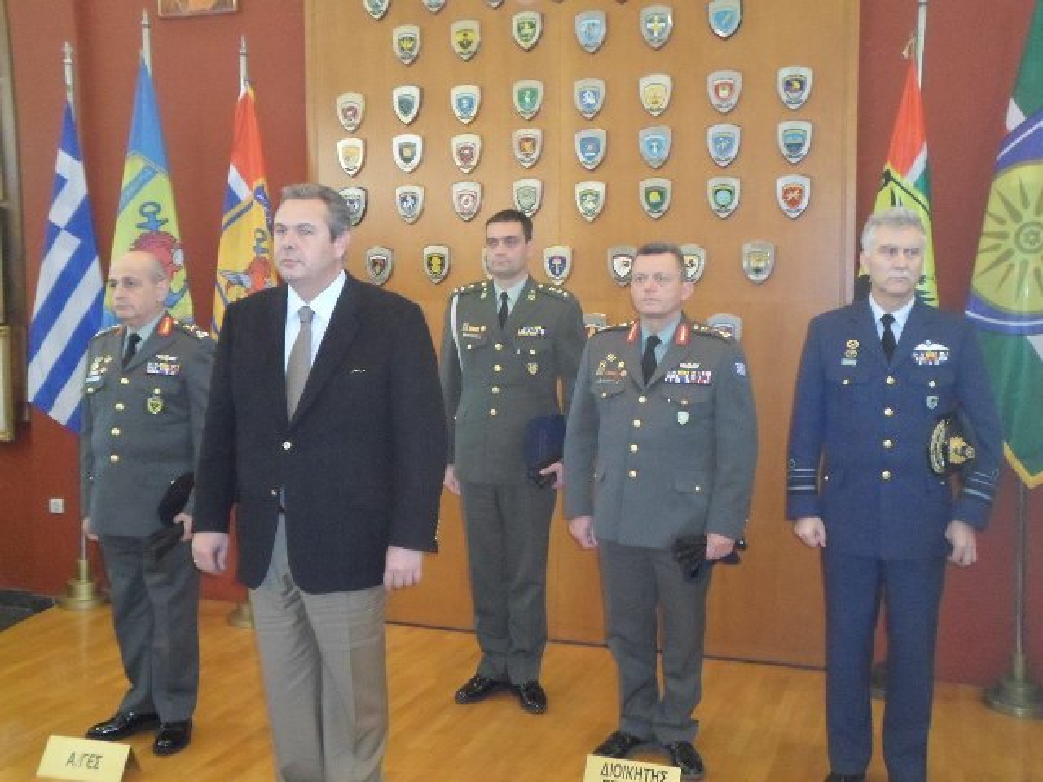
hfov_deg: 51.4
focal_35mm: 36
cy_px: 391
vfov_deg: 39.7
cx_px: 522
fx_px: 1085
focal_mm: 6.5
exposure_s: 1/45
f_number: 3
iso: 640
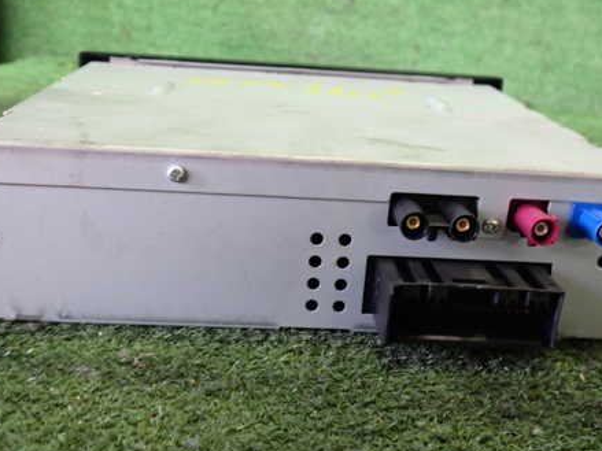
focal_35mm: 41
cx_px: 304
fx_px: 713
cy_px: 206
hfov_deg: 45.8
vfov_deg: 35.1
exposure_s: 1/30
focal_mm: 5.4
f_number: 2.3
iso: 400
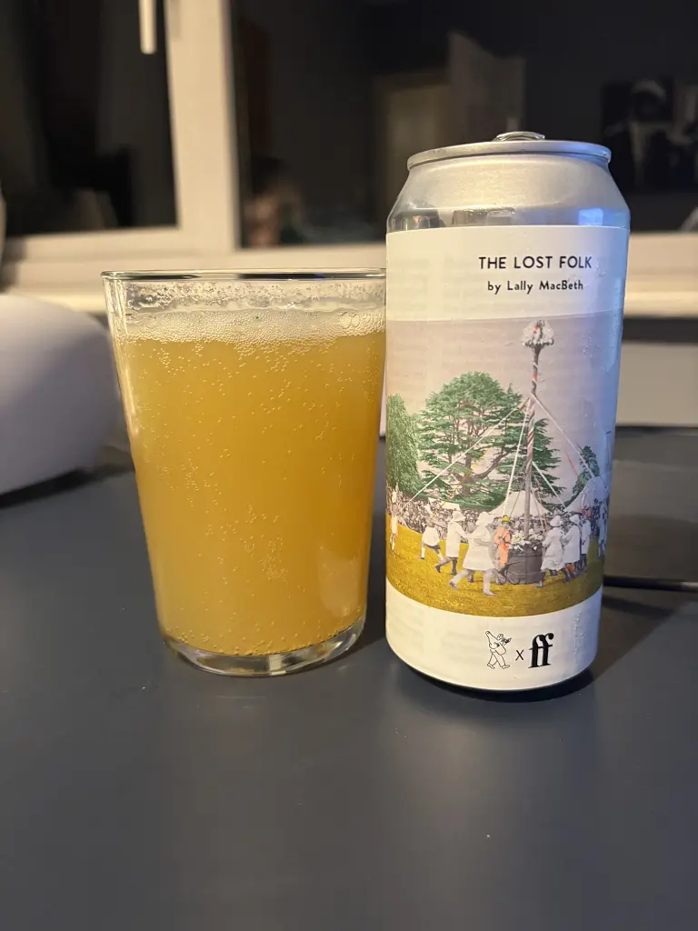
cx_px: 349
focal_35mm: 26
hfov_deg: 53.1
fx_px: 699
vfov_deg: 67.3
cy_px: 466
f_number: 1.6
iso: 400
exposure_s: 1/33
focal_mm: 5.96
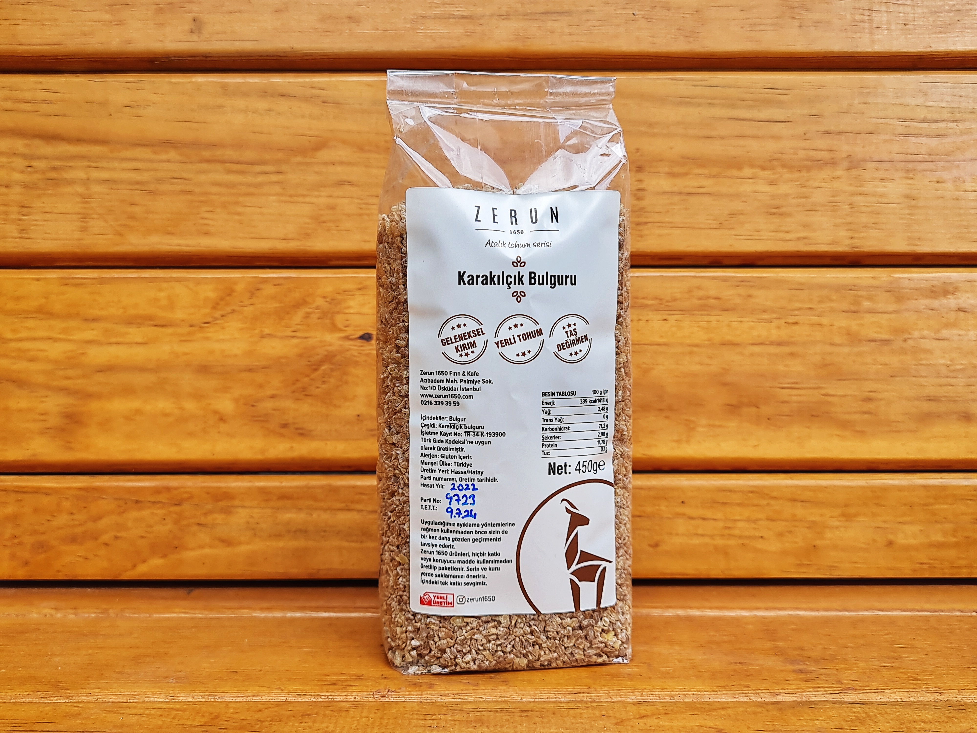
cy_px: 366
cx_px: 488
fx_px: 706
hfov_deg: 69.4
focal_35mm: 25
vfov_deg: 54.9
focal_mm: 7
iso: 50
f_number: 1.8
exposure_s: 1/158
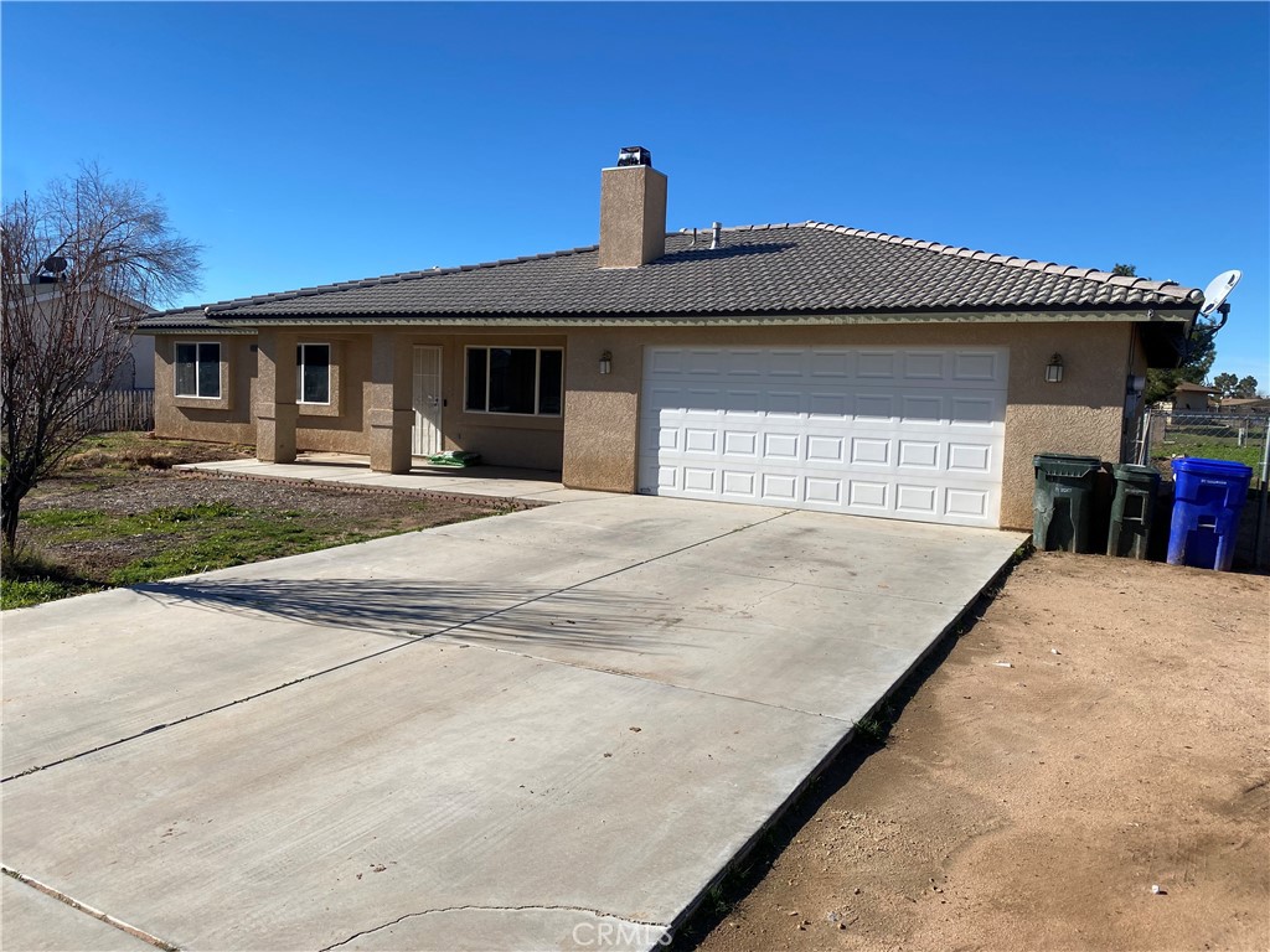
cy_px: 476
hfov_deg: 67.3
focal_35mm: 26
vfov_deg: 53.1
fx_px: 954
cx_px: 635
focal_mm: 4.25
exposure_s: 1/3984
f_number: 1.8
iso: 32
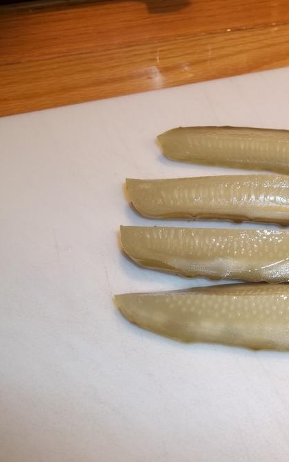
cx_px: 279
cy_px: 231
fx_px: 580
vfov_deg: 43.5
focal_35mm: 46
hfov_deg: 26.7
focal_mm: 5.7
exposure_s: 1/30
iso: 64
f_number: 2.9
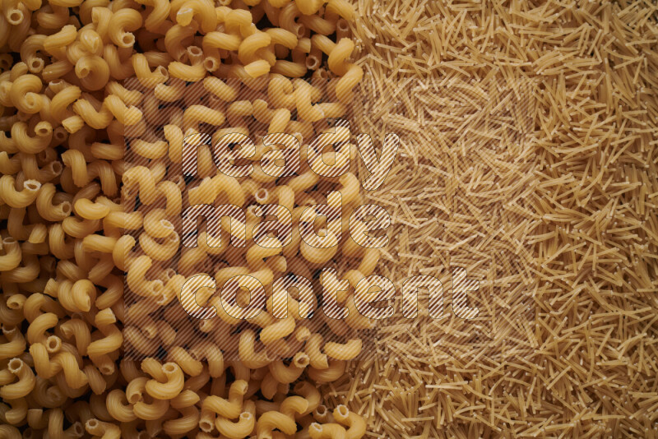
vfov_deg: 27.0
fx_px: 914
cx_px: 329
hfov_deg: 39.6
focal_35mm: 50
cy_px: 220
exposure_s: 1/100
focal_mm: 50
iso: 160
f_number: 8
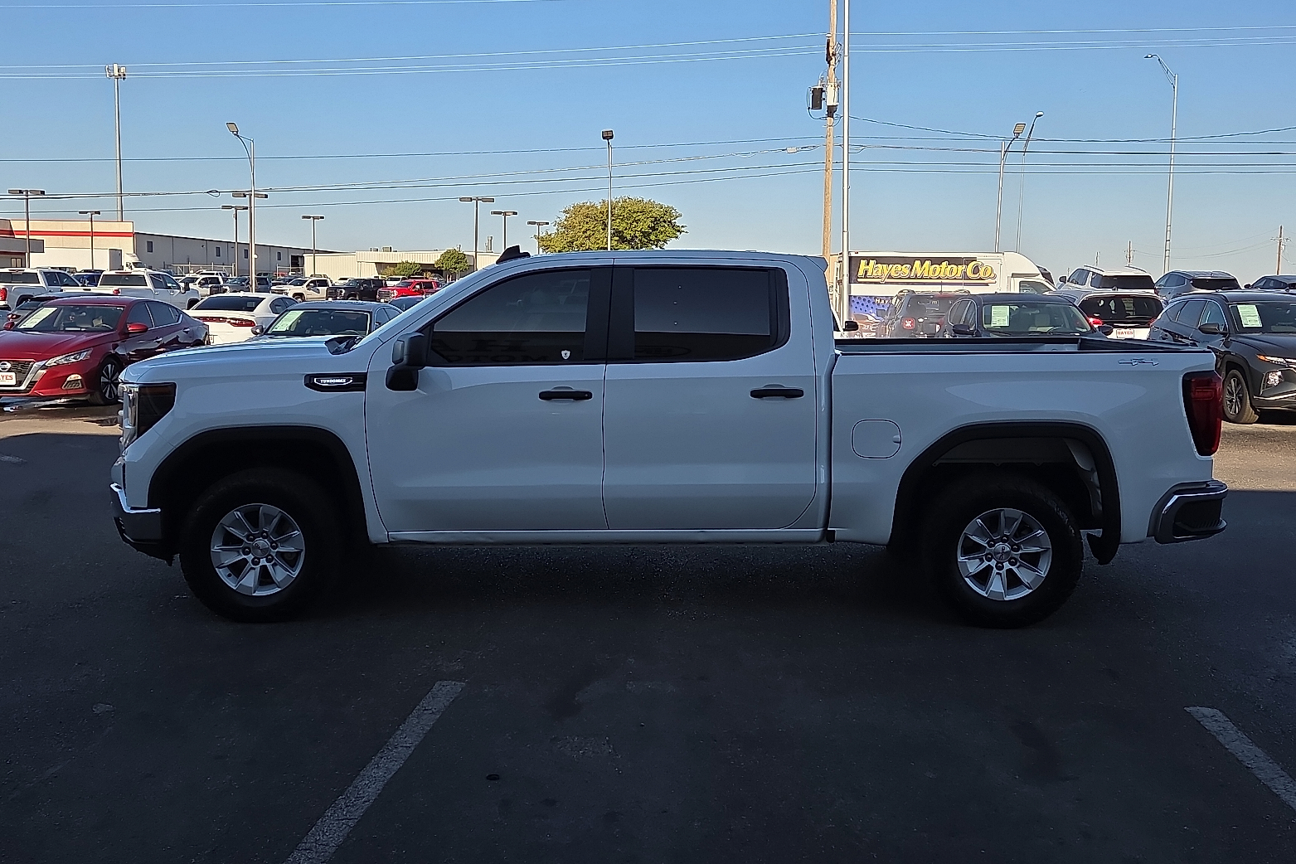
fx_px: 1188
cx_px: 649
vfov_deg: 39.9
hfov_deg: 57.2
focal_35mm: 33
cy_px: 398
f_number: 1.8
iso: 25
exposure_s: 1/1250
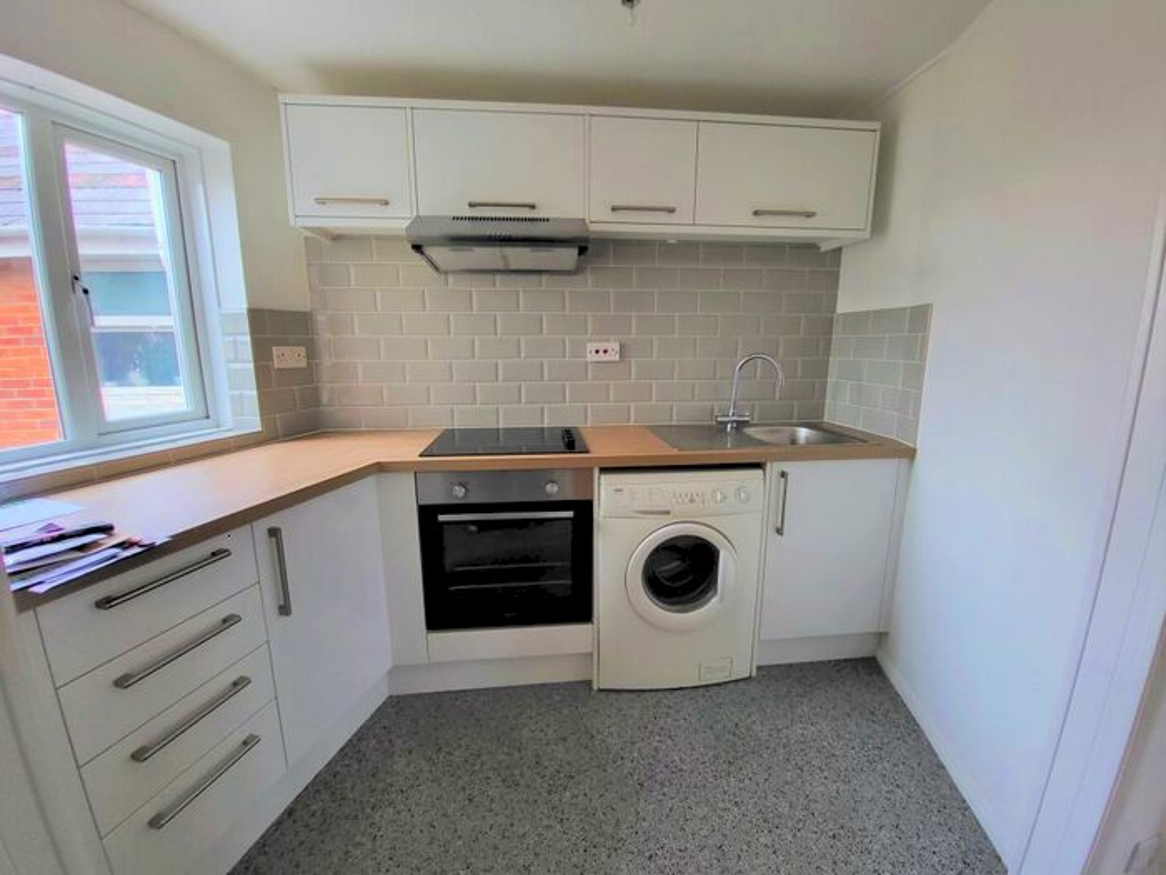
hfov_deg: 106.2
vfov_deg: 89.9
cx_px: 583
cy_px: 438
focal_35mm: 13
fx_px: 438
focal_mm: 1.74
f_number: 2.2
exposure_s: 1/33
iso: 320
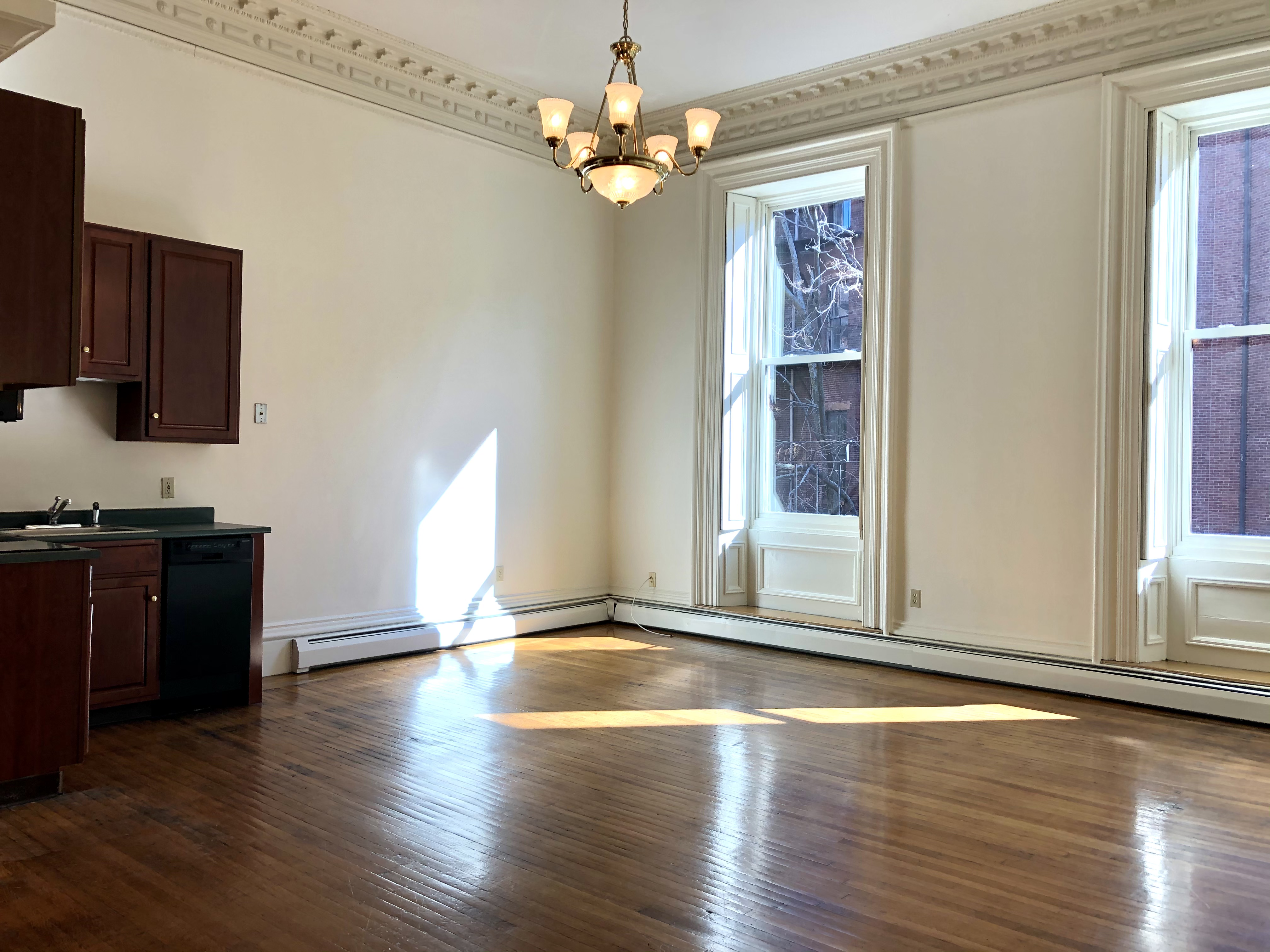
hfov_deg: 63.4
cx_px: 635
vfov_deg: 49.7
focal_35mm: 28
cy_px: 476
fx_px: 1027
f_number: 1.8
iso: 25
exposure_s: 1/120
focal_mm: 3.99
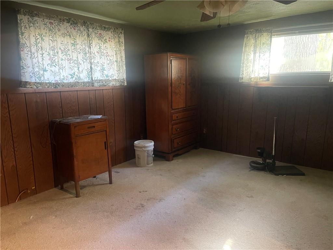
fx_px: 240
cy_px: 125
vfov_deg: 54.9
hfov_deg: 69.4
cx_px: 166
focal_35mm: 25
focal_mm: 5.1
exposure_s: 1/30
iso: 640
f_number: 1.6
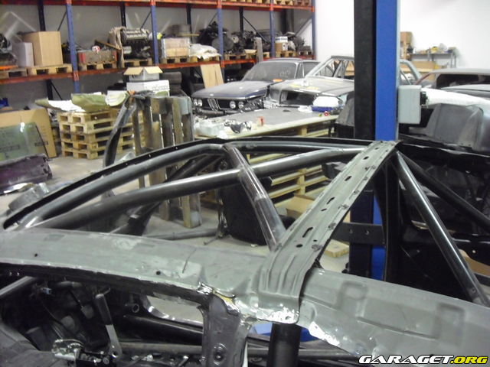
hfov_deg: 50.1
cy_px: 184
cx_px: 245
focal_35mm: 37
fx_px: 524
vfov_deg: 38.7
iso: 800
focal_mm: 6.2
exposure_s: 1/15
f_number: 2.7
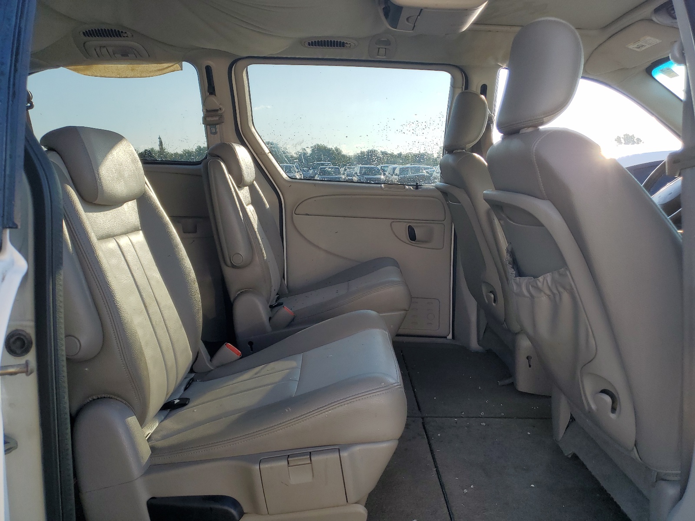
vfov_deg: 53.1
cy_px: 260
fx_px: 522
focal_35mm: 26
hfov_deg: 67.3
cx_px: 348
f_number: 1.5
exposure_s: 1/833
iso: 50
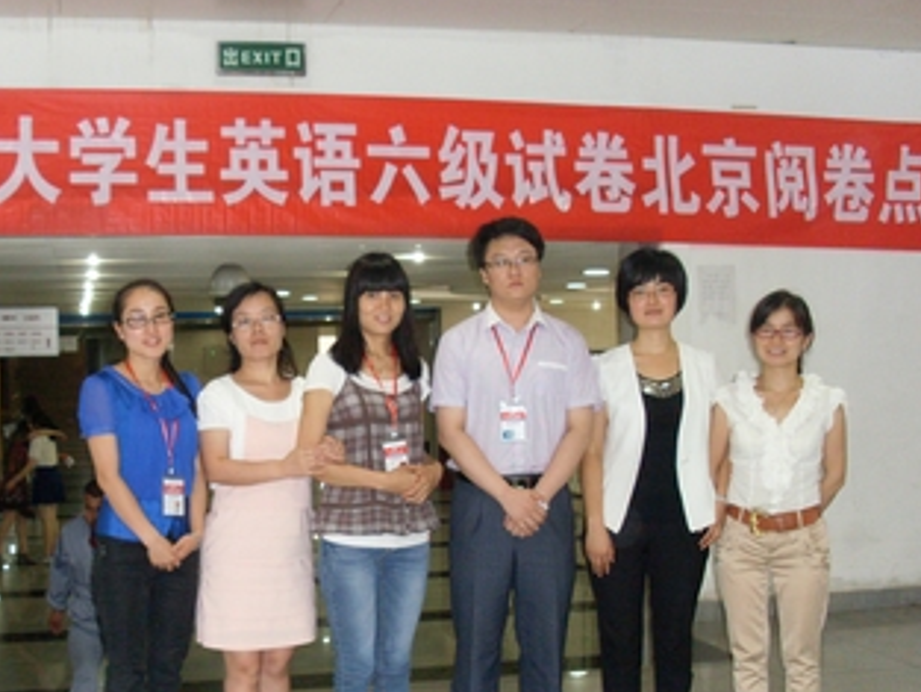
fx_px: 1357
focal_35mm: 51
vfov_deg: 28.5
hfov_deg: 37.4
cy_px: 423
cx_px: 374
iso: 320
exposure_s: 1/45
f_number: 3
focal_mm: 6.3
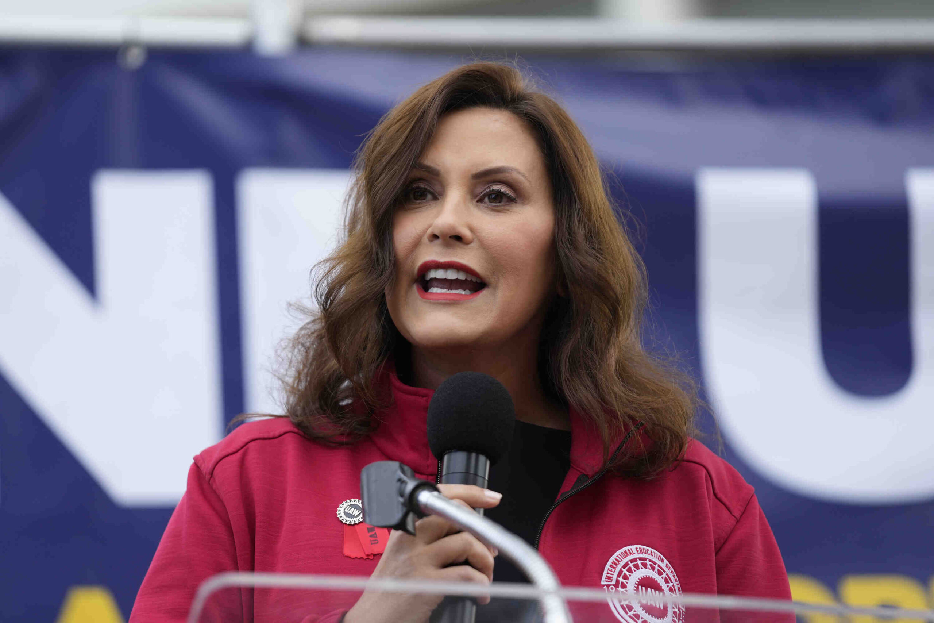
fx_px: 4696
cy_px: 312
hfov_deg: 11.4
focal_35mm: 181
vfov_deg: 7.6
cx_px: 467
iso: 400
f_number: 2.8
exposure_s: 1/1000
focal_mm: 181
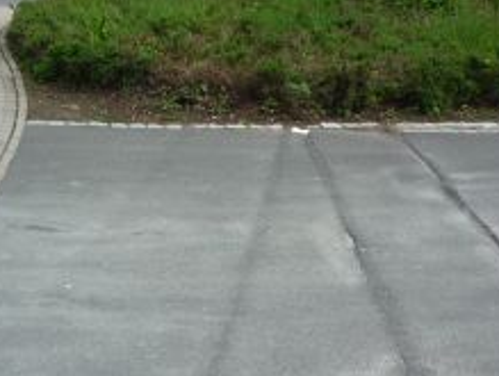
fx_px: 1011
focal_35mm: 70
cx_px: 203
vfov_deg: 20.7
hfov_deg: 27.7
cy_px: 43
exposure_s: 1/400
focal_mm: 5.2
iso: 100
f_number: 5
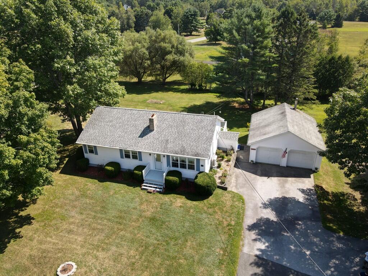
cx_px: 184
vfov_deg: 56.8
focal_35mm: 24
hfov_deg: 71.6
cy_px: 138
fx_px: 255
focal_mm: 4.5
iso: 100
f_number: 2.8
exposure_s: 1/320
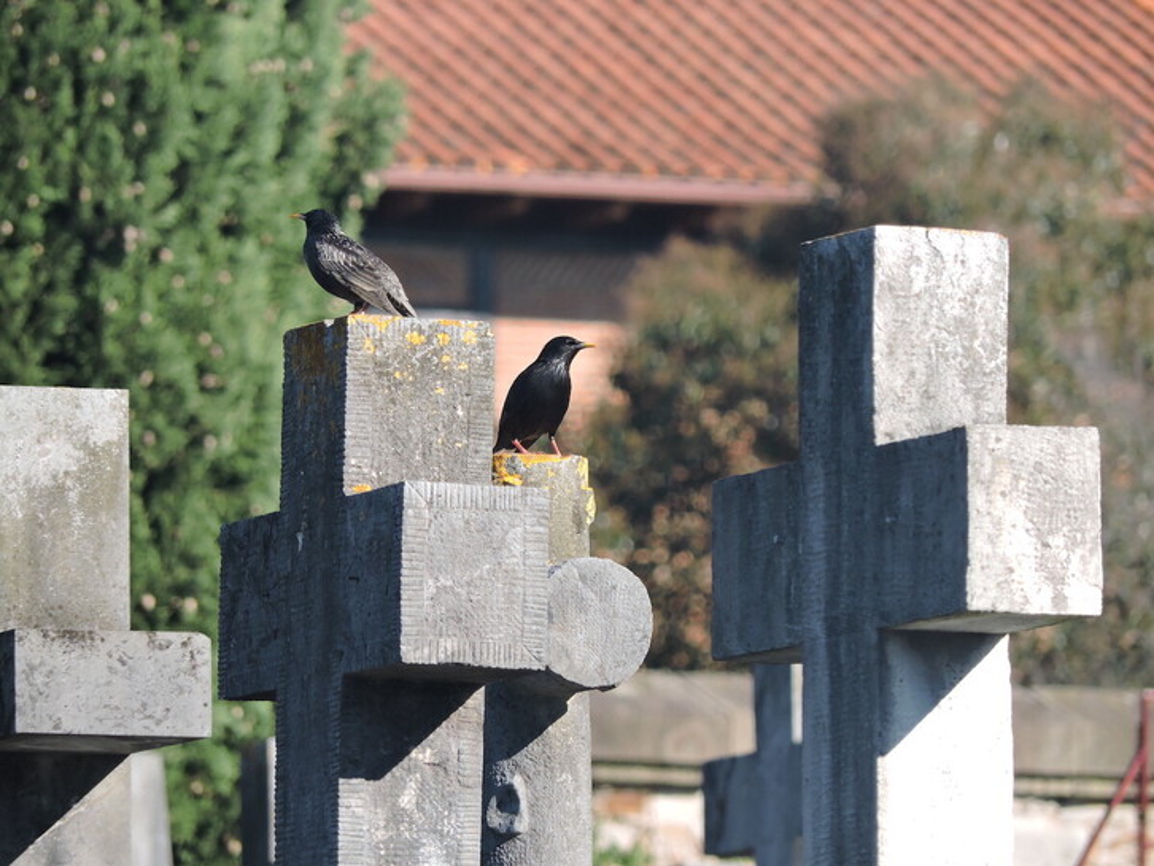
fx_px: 23344
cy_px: 433
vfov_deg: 2.1
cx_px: 577
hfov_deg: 2.8
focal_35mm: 700
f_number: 5
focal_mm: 124.9
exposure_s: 1/400
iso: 140
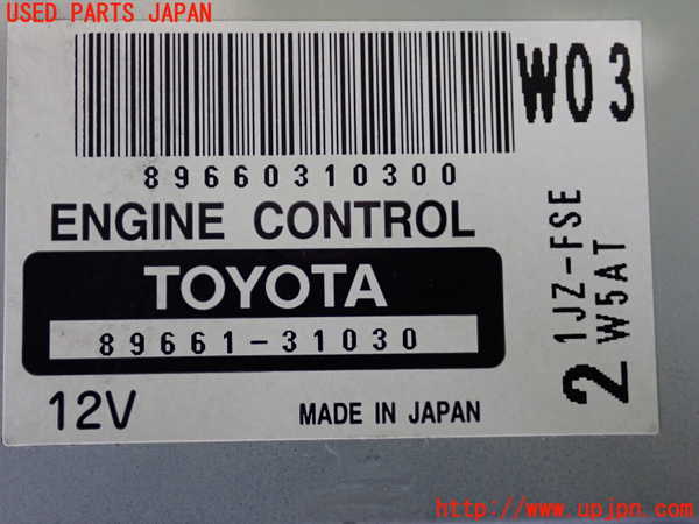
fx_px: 1252
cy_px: 262
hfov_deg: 31.2
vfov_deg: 23.7
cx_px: 350
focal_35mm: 62
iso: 800
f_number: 3.6
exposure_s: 1/50
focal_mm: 11.09
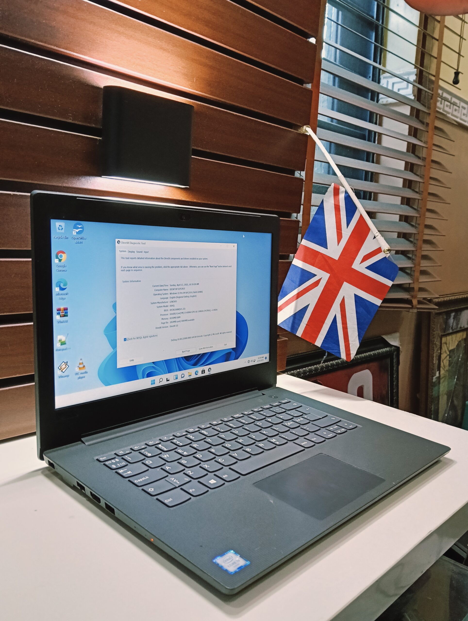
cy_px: 310
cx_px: 234
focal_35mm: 27
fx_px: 485
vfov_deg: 65.2
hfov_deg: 51.5
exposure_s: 1/33.3
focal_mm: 3.98
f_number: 1.8
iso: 640
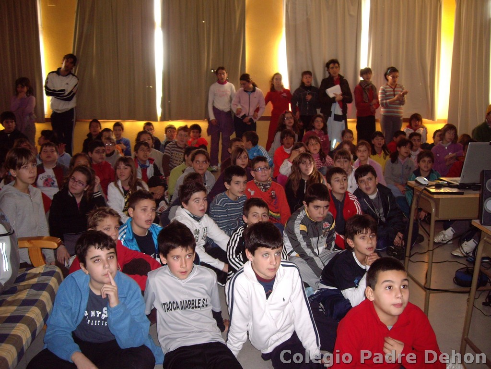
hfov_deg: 49.0
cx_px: 246
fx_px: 539
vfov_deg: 37.7
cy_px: 184
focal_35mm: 38
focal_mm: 6.2
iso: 200
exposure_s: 1/40
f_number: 2.7
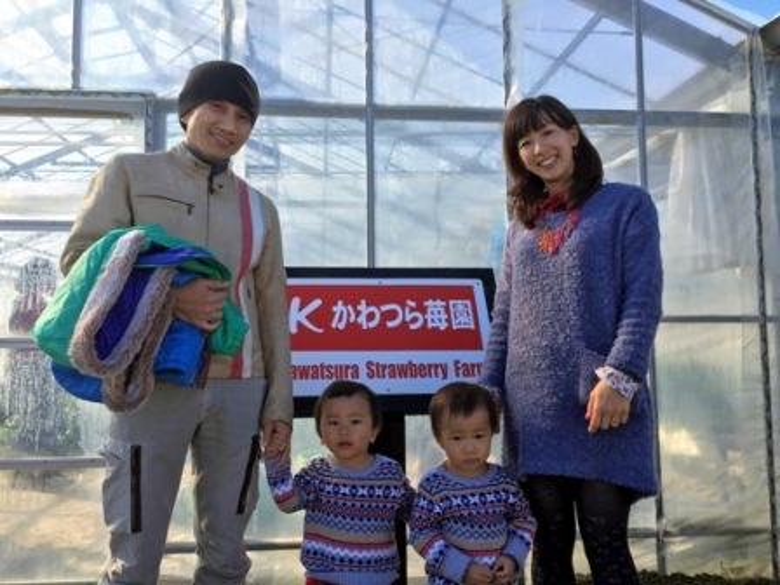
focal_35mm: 29
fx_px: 653
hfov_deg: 61.7
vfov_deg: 48.2
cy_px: 292
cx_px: 390
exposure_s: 1/842
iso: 32
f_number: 2.2
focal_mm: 4.15
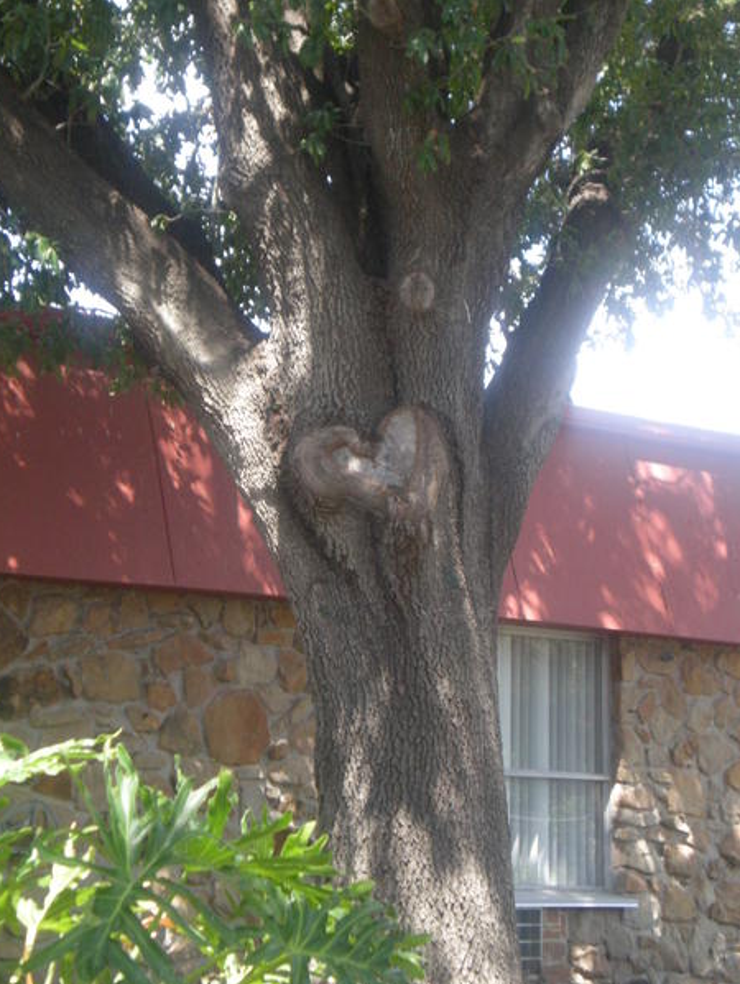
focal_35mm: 79
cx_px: 372
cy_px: 470
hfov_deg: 18.7
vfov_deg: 24.7
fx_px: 2249
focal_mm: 12.3
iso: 200
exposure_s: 1/107
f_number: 4.6
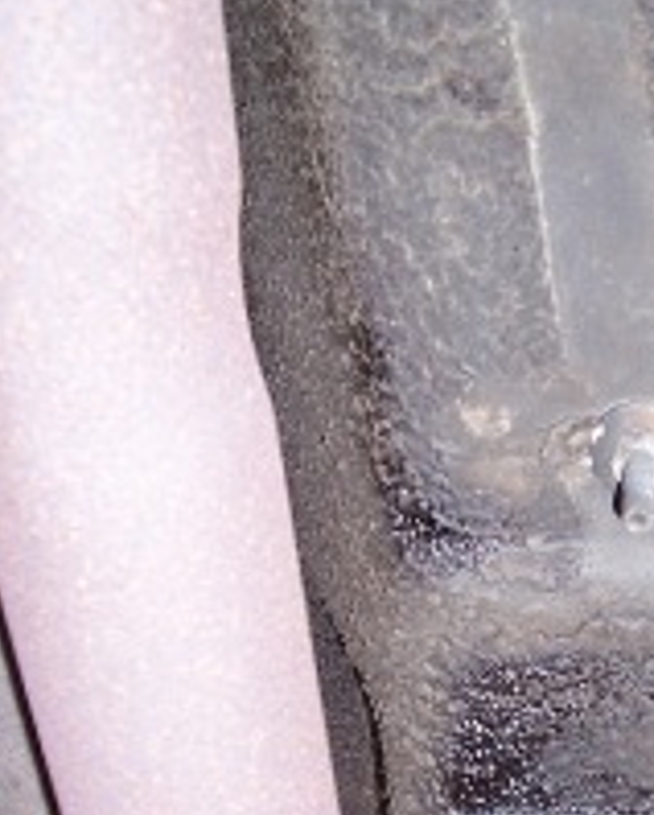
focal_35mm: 67
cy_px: 708
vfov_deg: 27.4
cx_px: 578
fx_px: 1617
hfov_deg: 22.4
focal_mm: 5.6
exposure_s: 1/60
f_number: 2.7
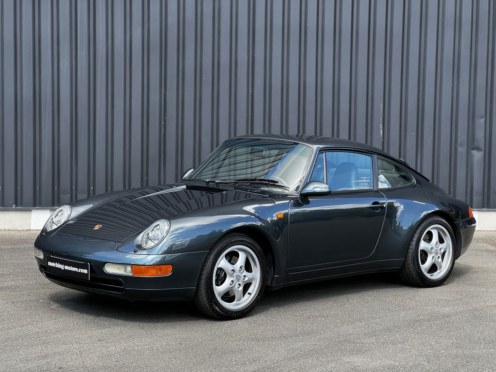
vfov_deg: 19.1
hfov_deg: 25.3
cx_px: 248
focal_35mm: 77
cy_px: 186
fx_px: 1103
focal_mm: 9
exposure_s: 1/99
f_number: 2.8
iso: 32
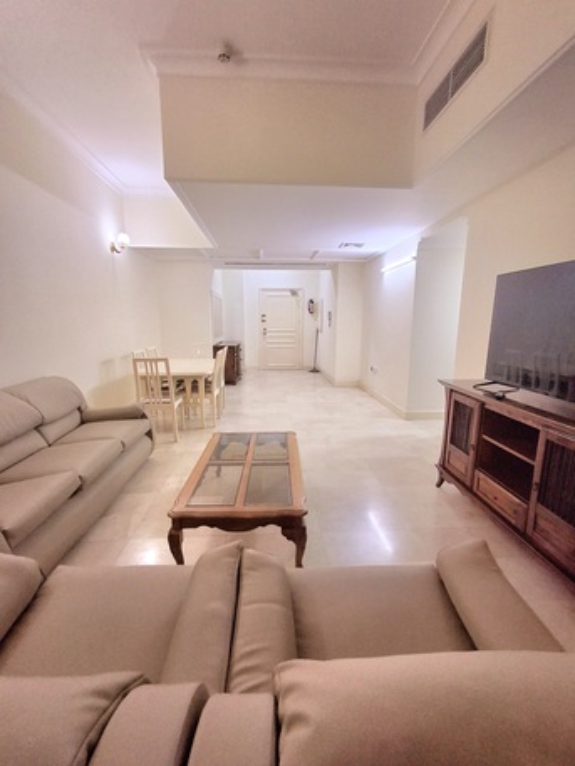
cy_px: 383
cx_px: 288
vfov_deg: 94.5
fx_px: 354
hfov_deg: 78.1
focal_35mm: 16
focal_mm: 1.64
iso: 160
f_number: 2.2
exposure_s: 1/50
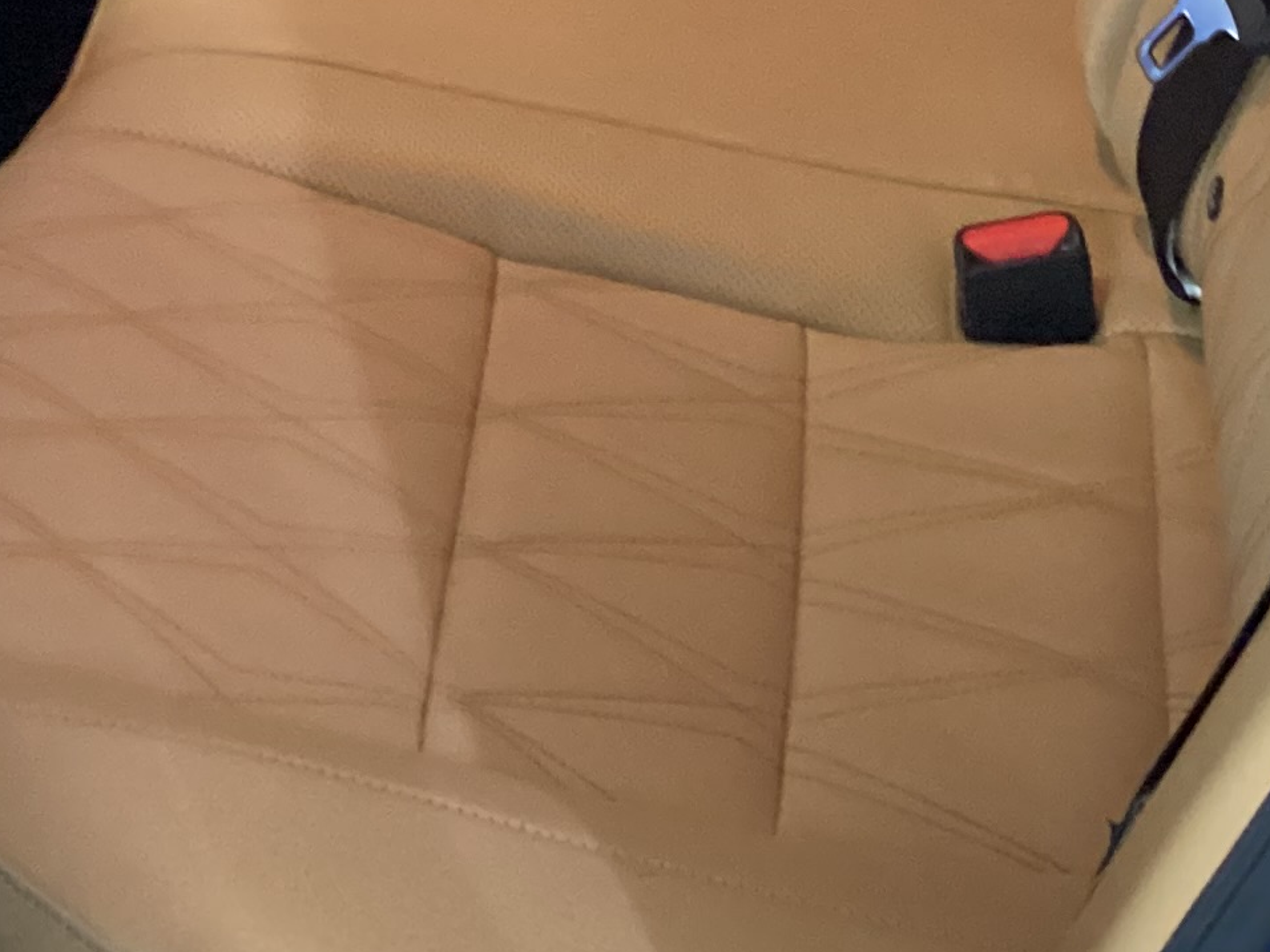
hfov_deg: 18.5
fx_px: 3888
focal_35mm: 106
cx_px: 348
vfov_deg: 13.6
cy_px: -136
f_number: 2.4
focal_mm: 3.3
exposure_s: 1/20
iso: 800
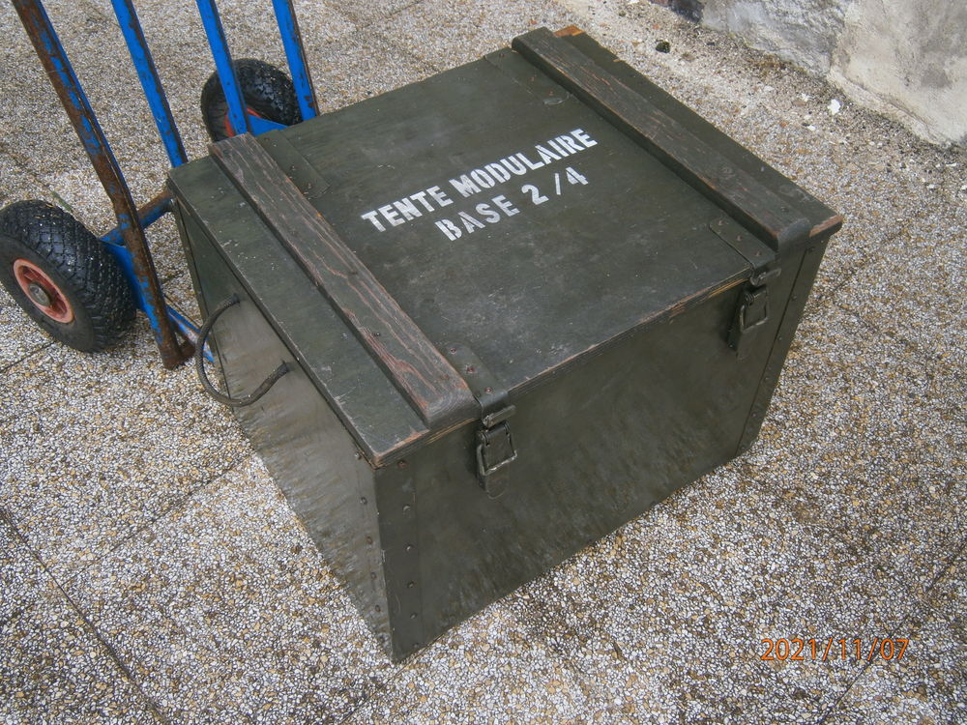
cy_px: 362
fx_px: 1006
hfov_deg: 51.4
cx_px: 484
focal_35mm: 36
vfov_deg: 39.7
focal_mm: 6.4
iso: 80
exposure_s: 1/80
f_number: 3.1
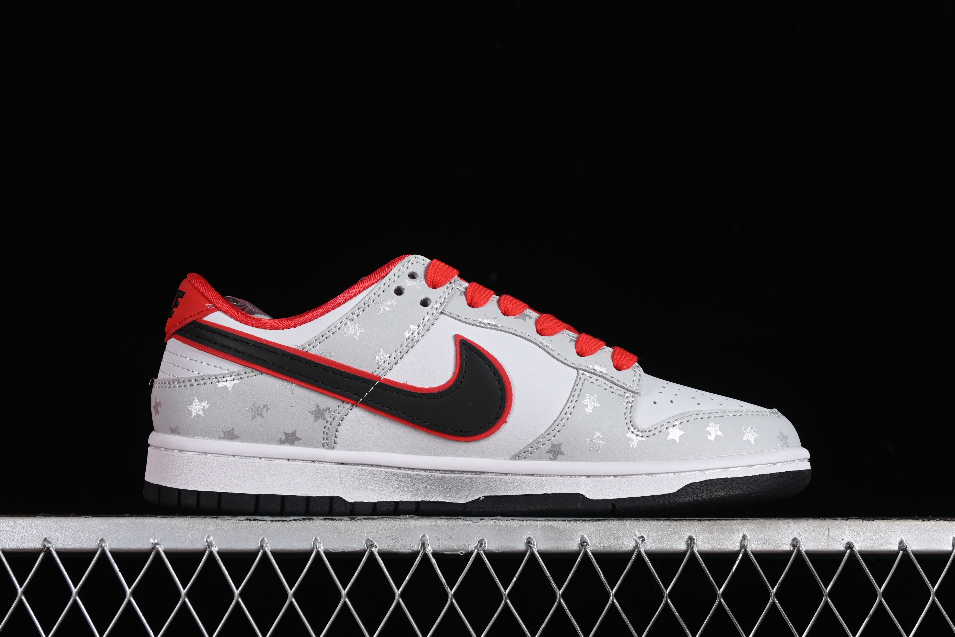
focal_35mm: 75
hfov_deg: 27.0
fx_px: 1989
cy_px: 318
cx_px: 478
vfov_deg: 18.2
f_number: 8
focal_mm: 50
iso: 160
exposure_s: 1/80
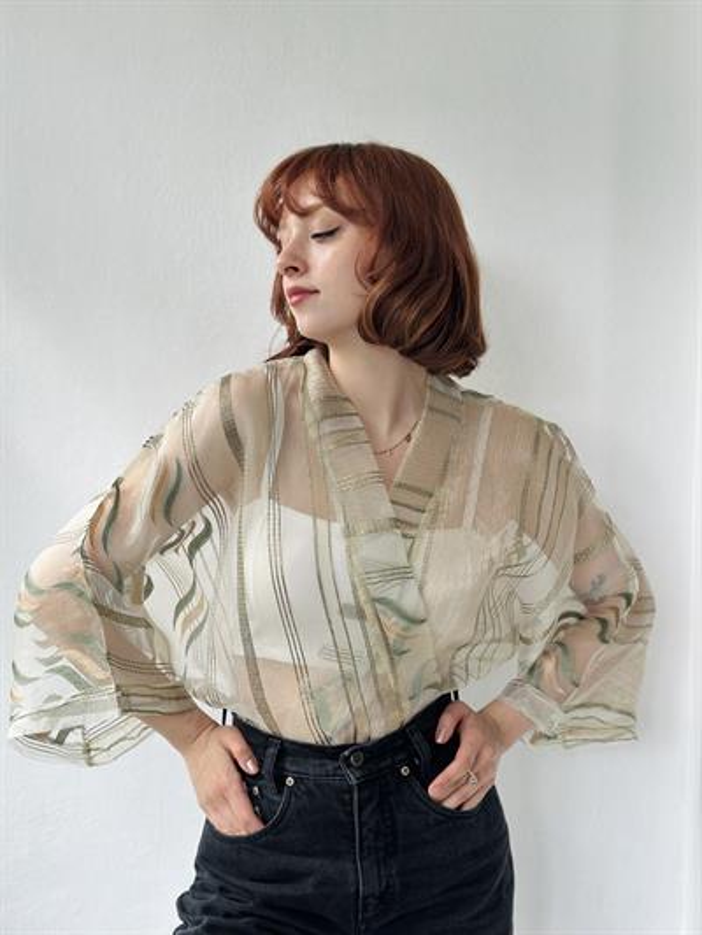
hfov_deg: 30.3
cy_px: 468
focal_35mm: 48
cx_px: 351
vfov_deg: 39.6
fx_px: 1297
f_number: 1.78
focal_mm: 6.86
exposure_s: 1/426
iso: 80
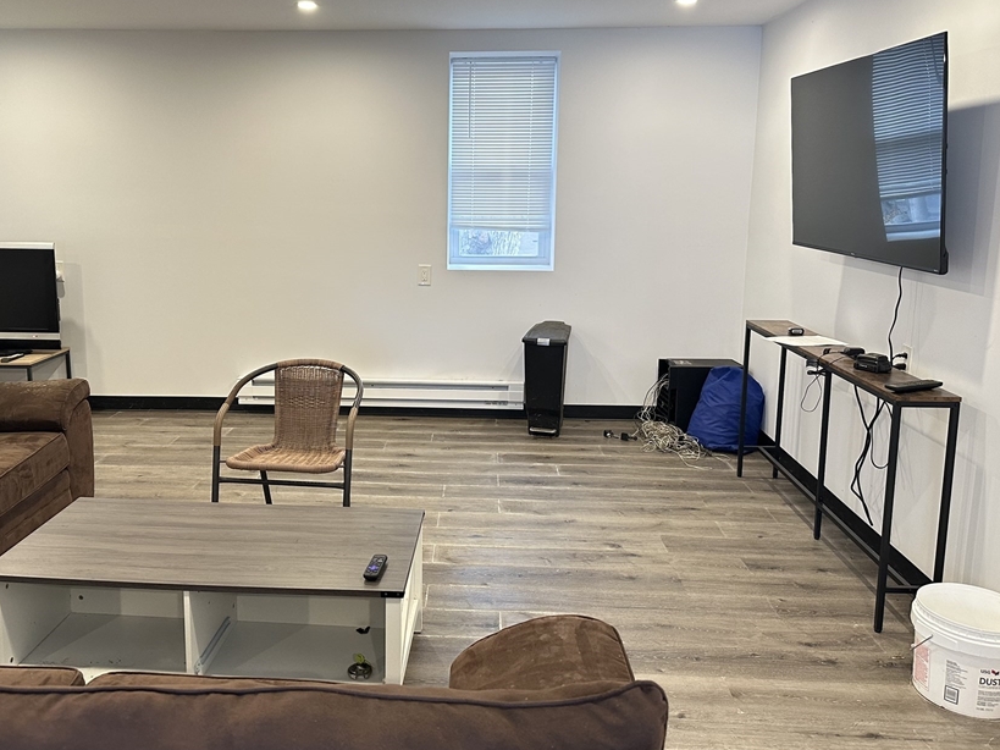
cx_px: 427
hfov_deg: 59.7
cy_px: 319
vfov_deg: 46.6
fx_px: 867
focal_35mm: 30
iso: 200
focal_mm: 6.86
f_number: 1.78
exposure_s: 1/60
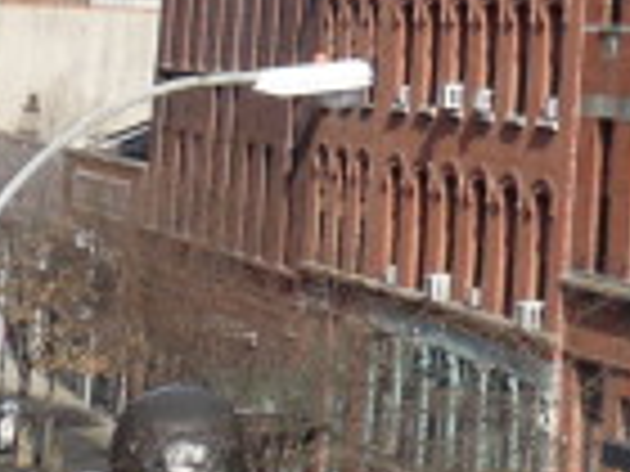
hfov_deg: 8.2
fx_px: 3731
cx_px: 1872
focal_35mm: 205
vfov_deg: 6.9
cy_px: -575
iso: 160
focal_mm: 14
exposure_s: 1/400
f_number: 7.1
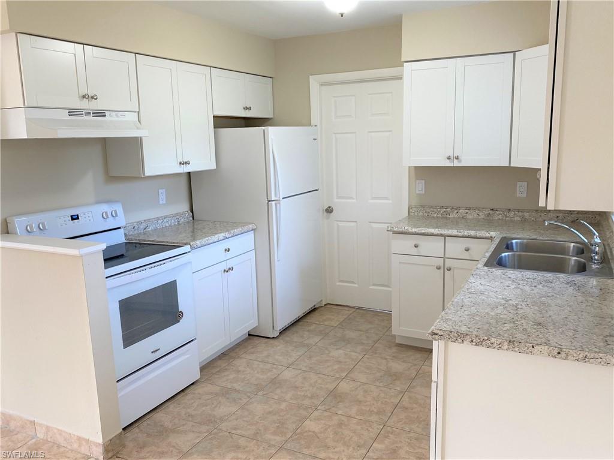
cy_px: 230
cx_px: 307
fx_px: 461
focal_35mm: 26
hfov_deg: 67.3
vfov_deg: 53.0
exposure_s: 1/121
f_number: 1.8
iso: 125
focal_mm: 4.25
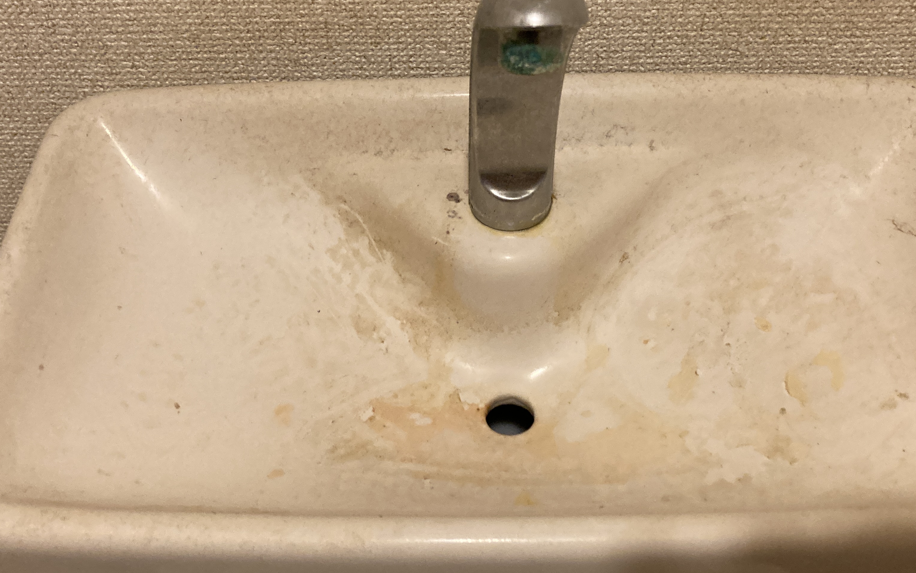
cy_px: 266
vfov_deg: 32.8
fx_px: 974
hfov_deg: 50.4
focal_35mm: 39
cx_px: 455
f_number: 1.8
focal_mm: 3.99
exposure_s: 1/60
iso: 160
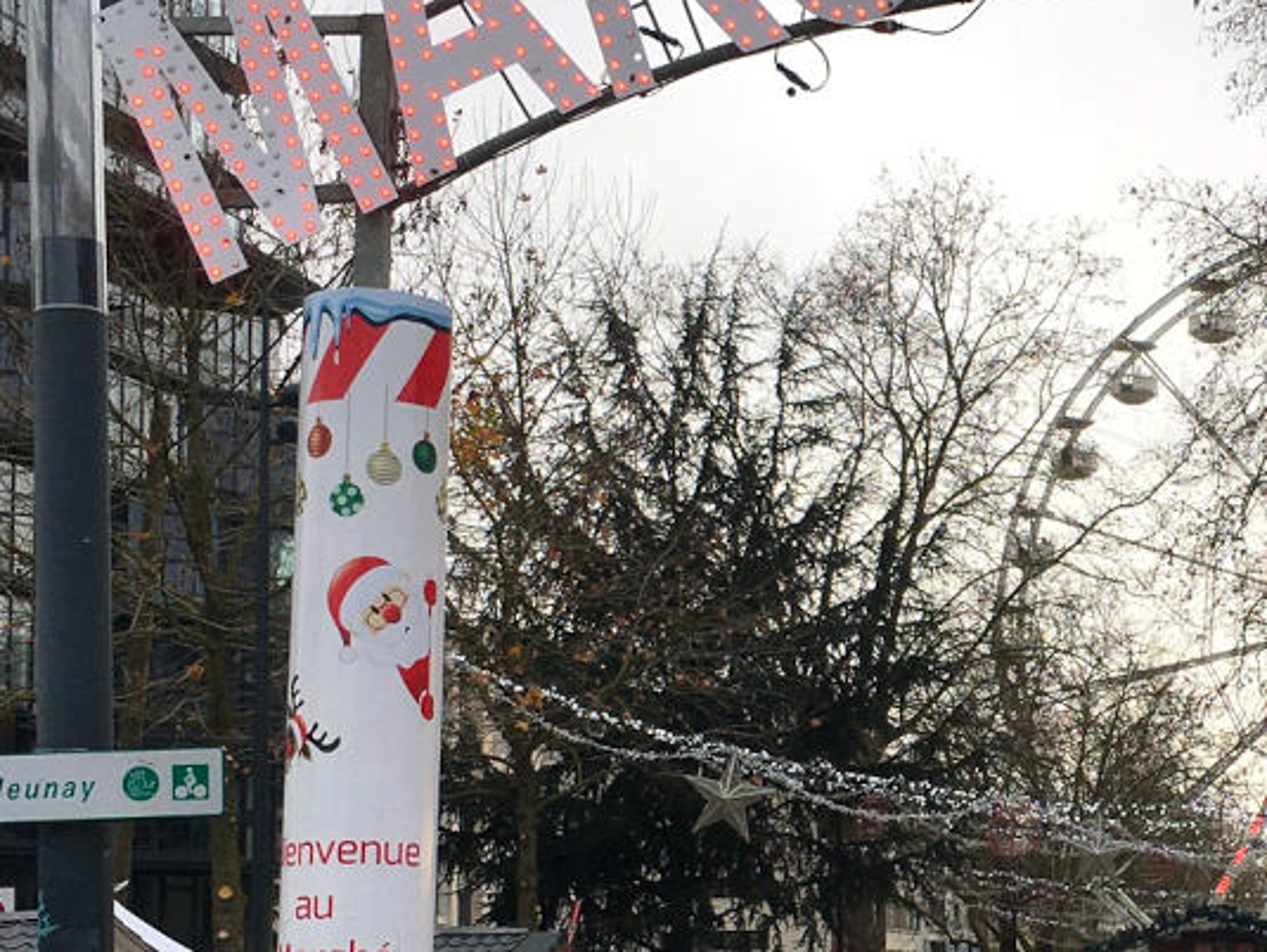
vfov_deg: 22.4
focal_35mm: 65
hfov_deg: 27.8
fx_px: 2381
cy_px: 729
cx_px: 1305
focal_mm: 4.15
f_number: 2.2
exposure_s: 1/432
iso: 25
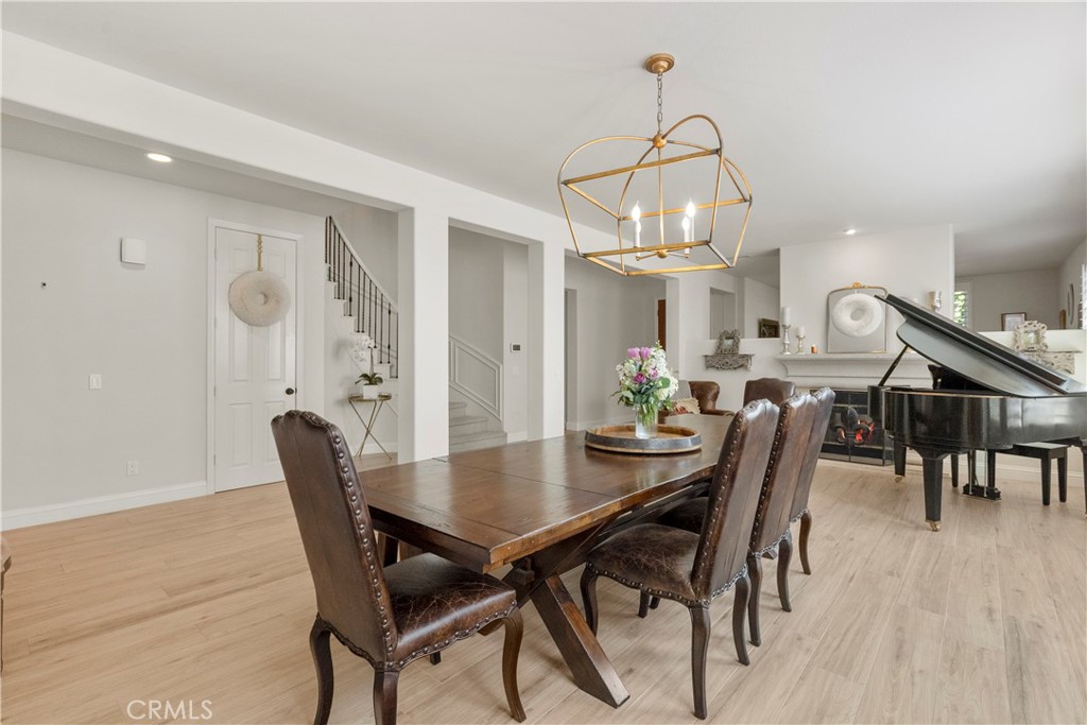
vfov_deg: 73.8
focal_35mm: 16
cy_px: 362
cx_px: 544
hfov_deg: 96.7
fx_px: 483
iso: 640
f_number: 8
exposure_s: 1/25
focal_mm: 16
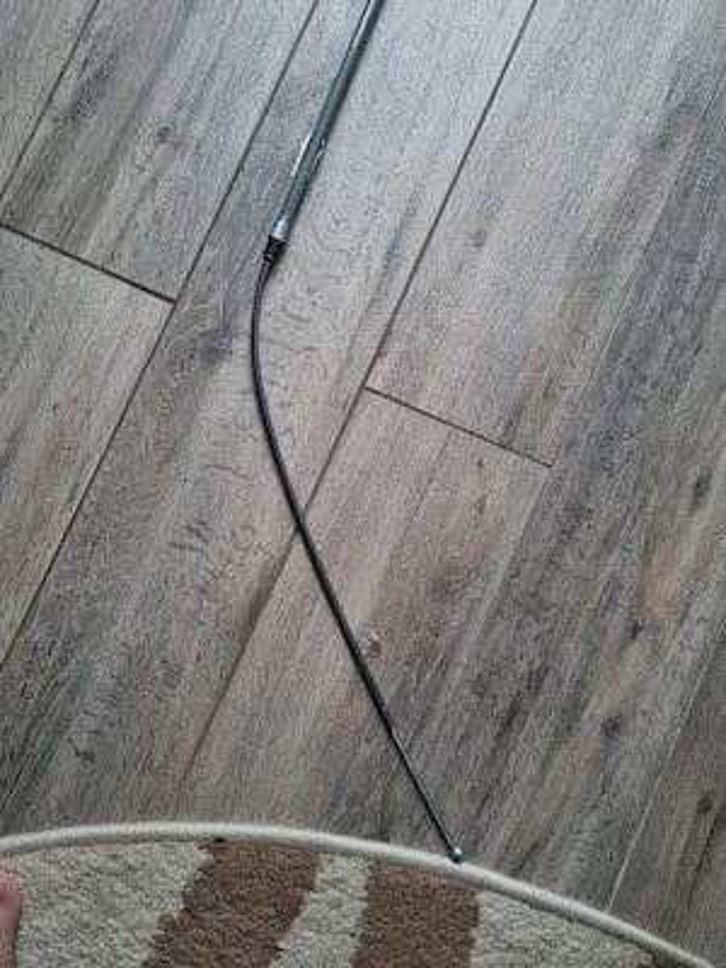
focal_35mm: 26
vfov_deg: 67.3
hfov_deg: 53.1
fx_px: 727
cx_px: 363
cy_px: 484
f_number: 1.8
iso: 500
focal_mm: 5.4
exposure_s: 1/25
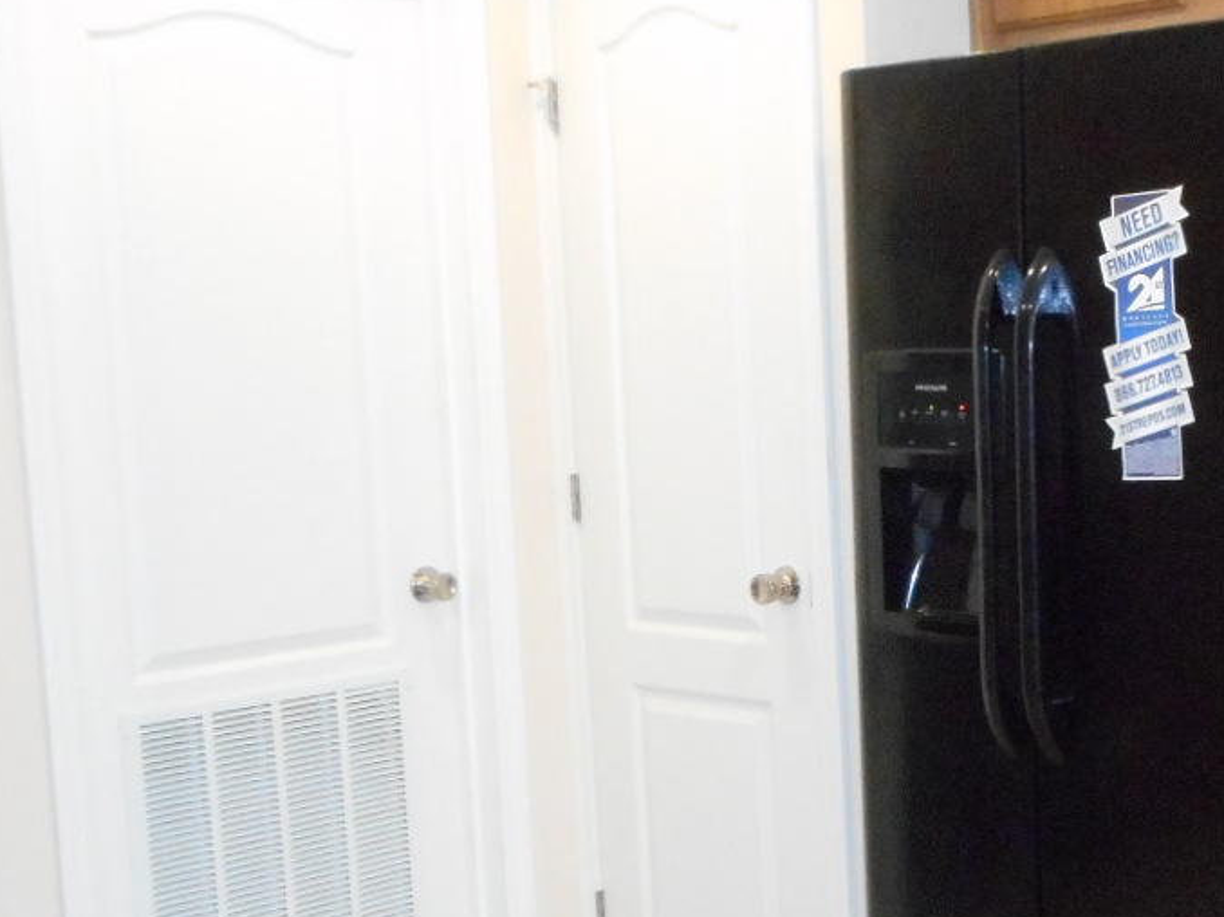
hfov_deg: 31.9
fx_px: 2085
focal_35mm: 59
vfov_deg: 24.8
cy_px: 538
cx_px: 969
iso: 800
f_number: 3.7
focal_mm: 4.5
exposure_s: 1/25
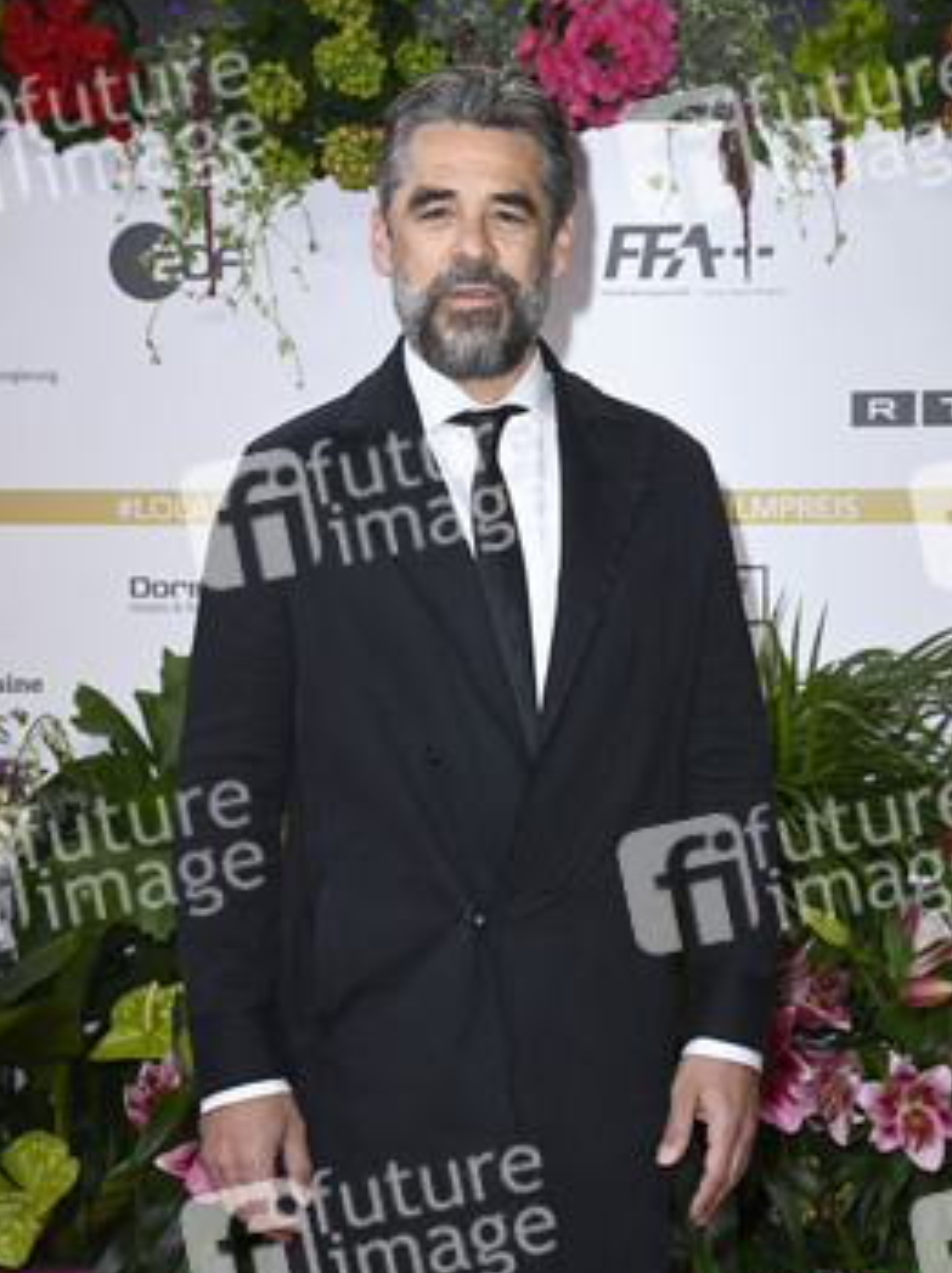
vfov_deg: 22.8
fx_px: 3159
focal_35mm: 86
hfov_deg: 17.1
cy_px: 686
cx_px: 474
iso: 640
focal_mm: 78
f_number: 6.3
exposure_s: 1/250
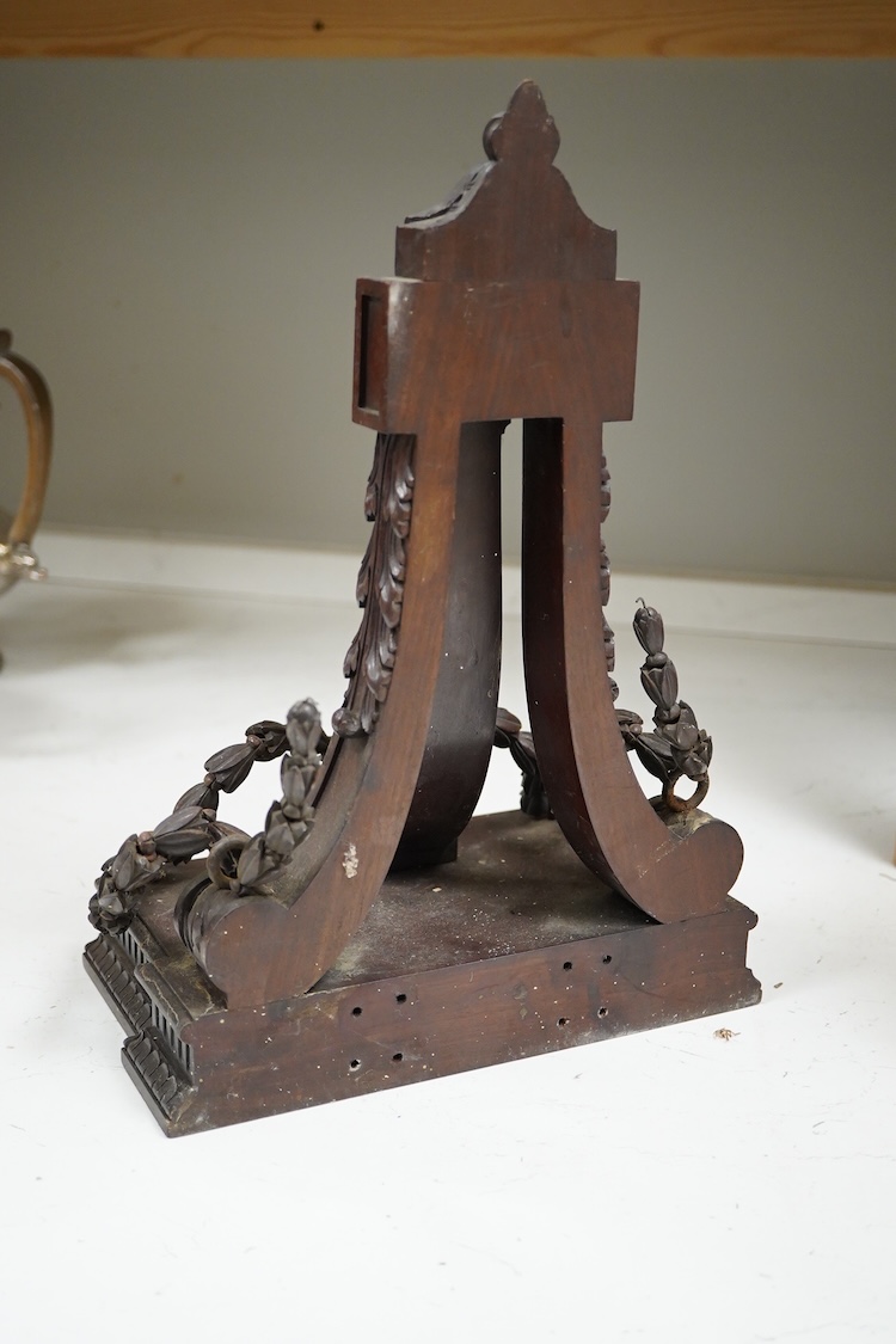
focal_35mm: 45
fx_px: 1680
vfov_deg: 43.6
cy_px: 672
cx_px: 448
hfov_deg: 29.9
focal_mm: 30
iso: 2500
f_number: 4.5
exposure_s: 1/160
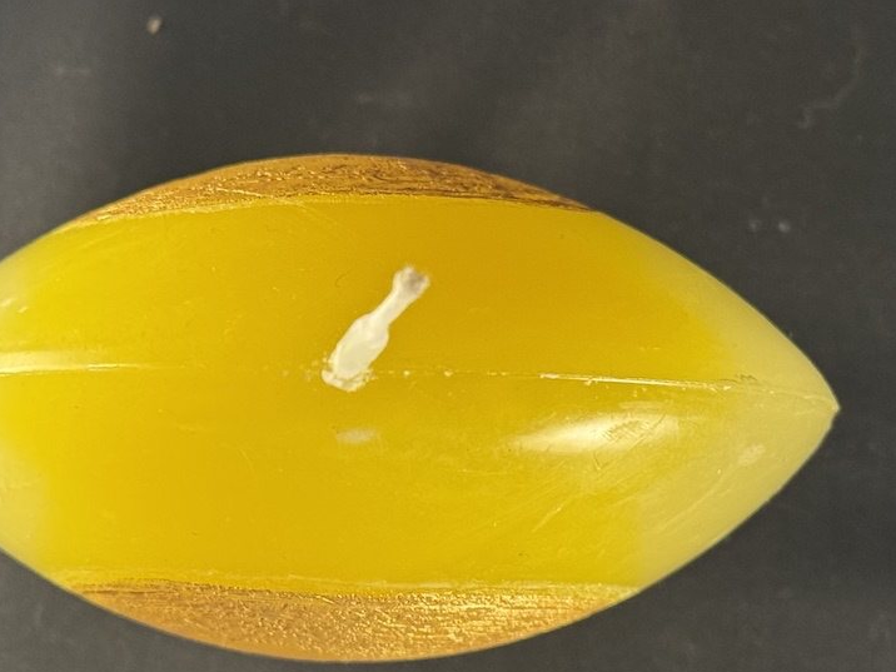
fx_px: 1475
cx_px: 368
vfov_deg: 25.6
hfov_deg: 33.7
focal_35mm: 57
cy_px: 398
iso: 200
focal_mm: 6.76
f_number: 1.78
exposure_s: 1/59
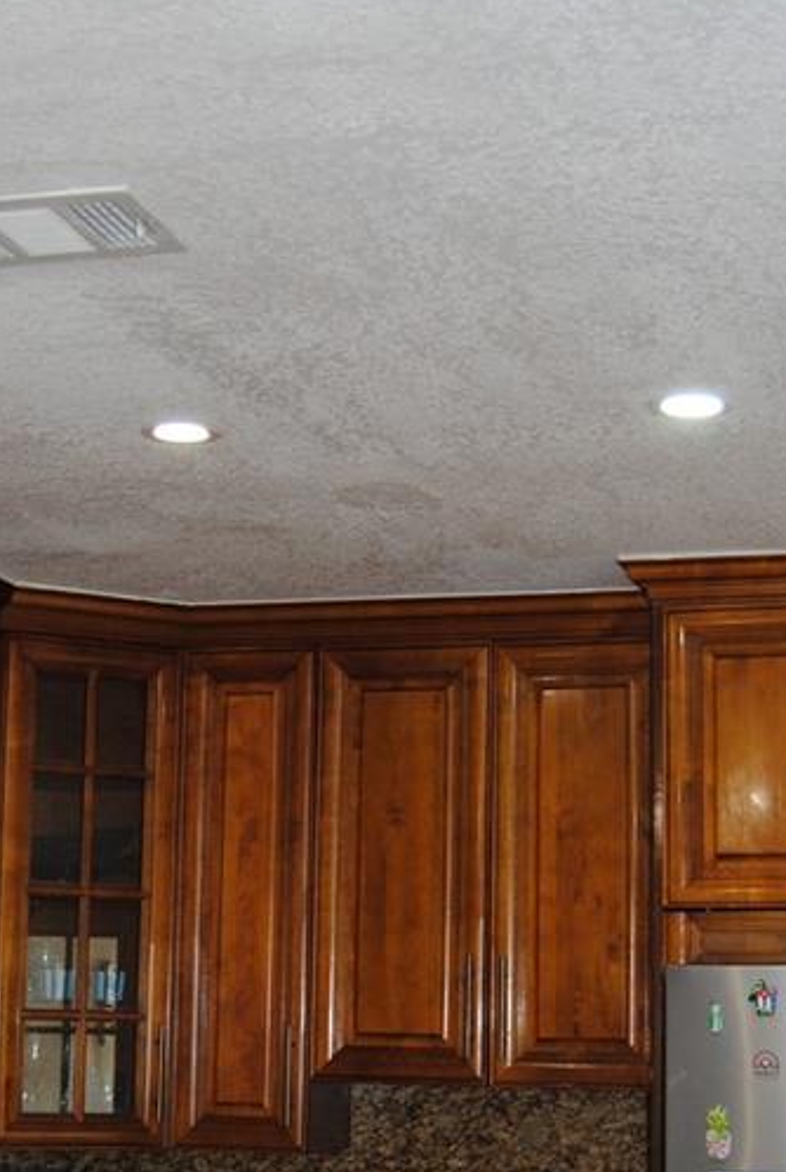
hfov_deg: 21.0
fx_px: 2120
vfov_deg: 30.7
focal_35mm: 65
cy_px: 746
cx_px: 333
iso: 200
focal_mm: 18
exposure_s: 1/60
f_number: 3.5
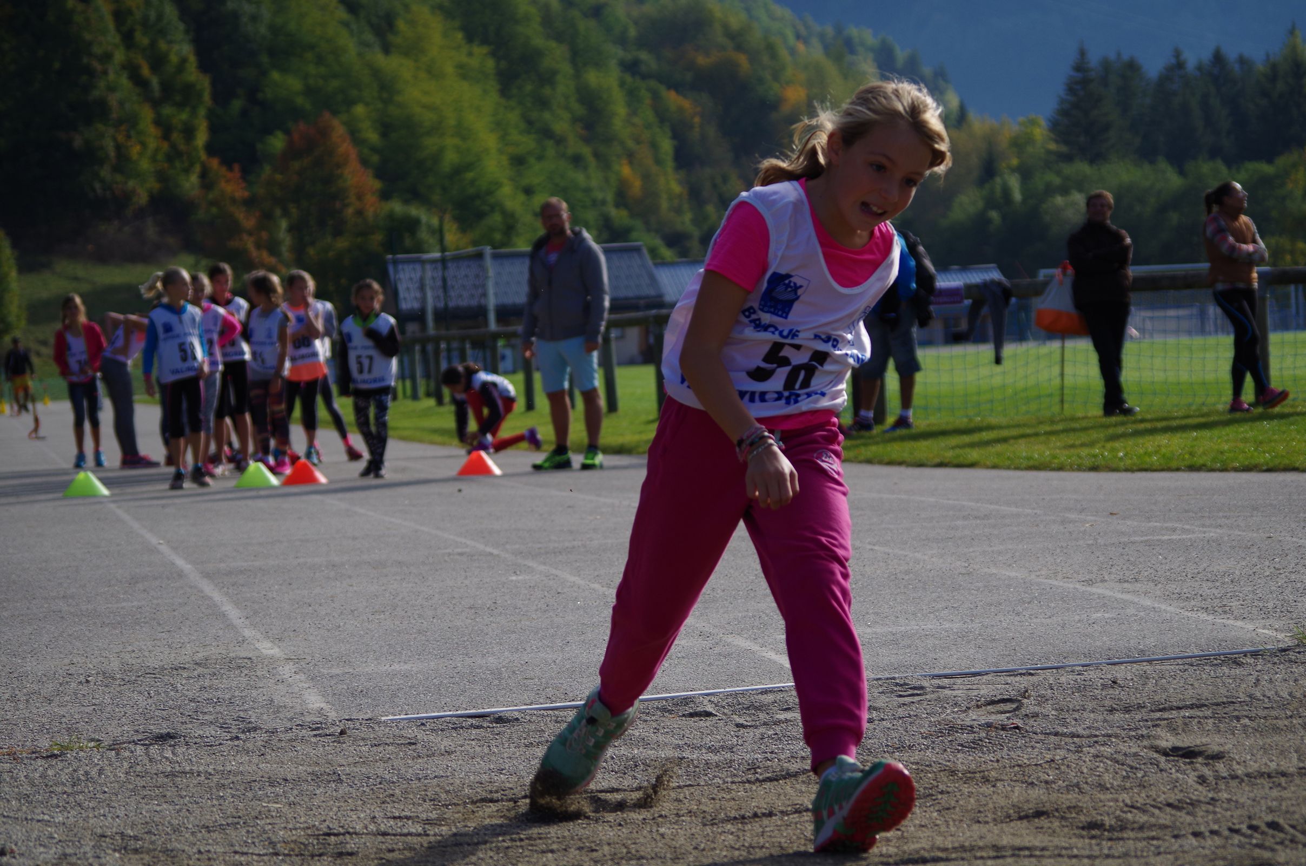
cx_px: 653
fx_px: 3946
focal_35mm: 109
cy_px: 433
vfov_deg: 12.5
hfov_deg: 18.8
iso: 100
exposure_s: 1/640
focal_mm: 72.5
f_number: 4.5
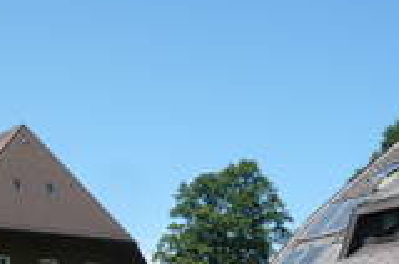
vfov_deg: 13.5
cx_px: 70
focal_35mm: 99
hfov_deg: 20.4
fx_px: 1095
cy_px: 279
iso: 100
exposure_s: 1/800
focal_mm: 6.2
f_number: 3.2
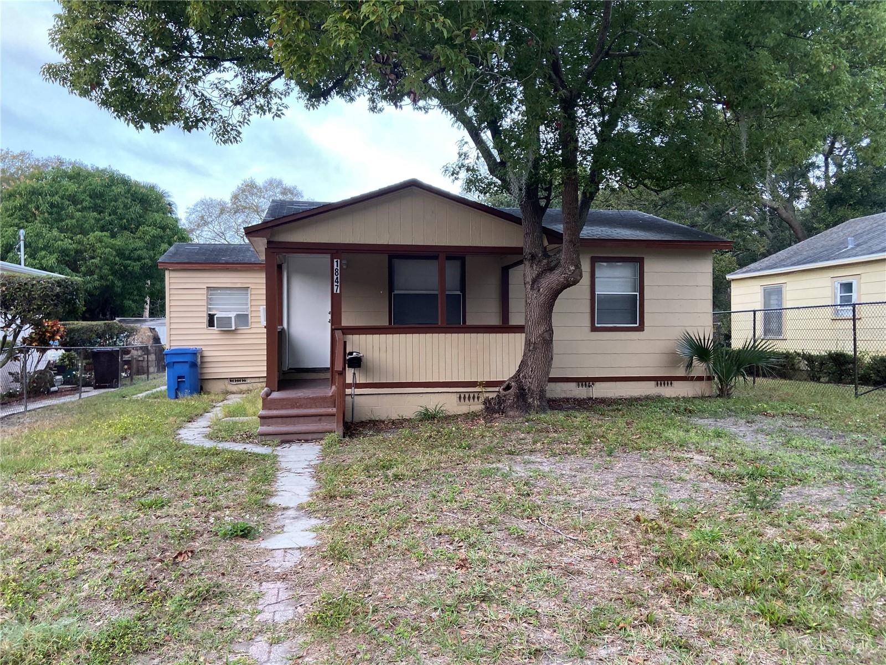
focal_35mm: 26
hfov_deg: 67.3
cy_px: 332
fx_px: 665
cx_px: 443
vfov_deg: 53.1
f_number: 1.8
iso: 125
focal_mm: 4.25
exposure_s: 1/117
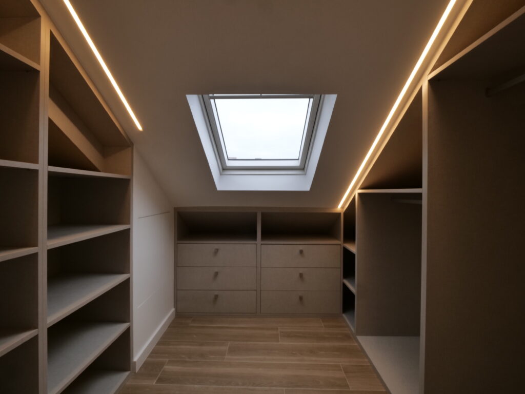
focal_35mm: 16
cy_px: 197
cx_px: 262
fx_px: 243
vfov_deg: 78.1
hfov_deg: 94.5
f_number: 10
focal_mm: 8
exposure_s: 1/80
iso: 400
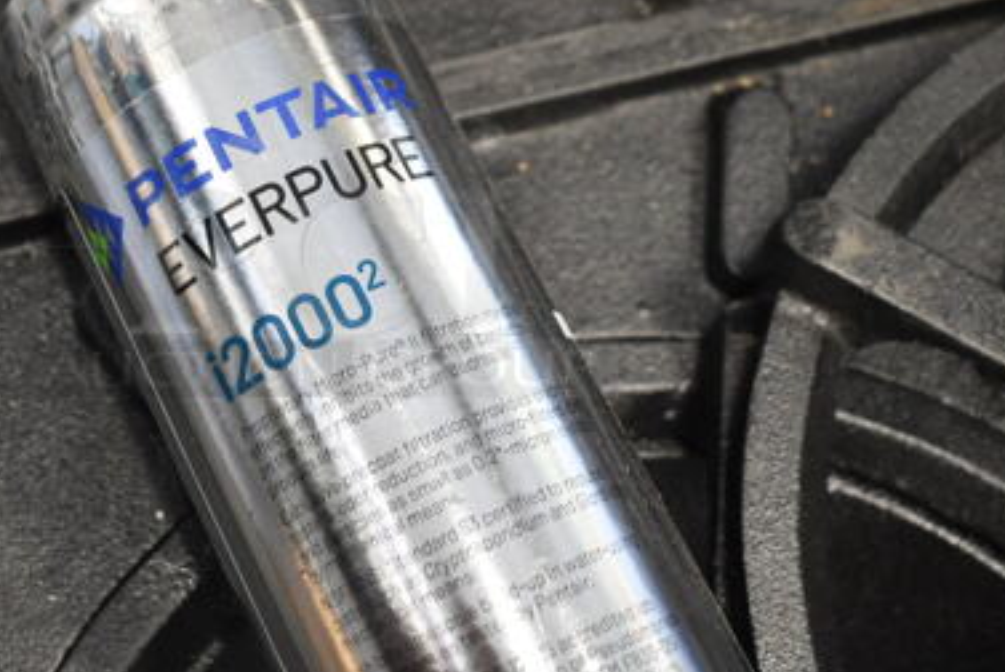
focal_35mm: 68
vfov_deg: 20.0
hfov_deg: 29.4
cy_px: 256
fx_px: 1900
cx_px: 323
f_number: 4.2
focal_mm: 28
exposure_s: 1/50
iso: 1250
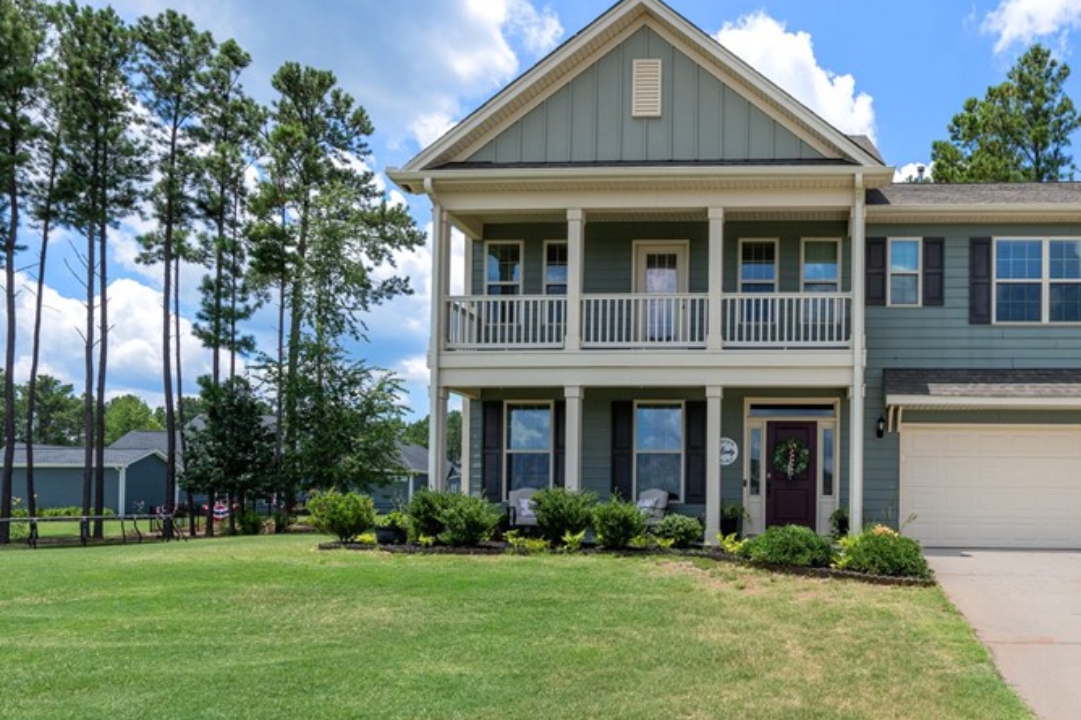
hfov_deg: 64.4
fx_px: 805
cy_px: 509
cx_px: 786
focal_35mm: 27
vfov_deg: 47.0
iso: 250
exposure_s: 1/800
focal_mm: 16.5
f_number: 9
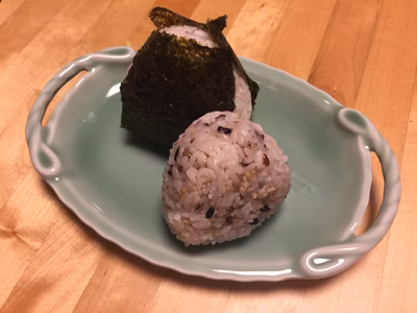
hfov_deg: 61.7
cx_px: 208
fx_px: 349
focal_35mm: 29
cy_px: 156
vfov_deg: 48.2
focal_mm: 4.15
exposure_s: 1/30
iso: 50
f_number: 2.2
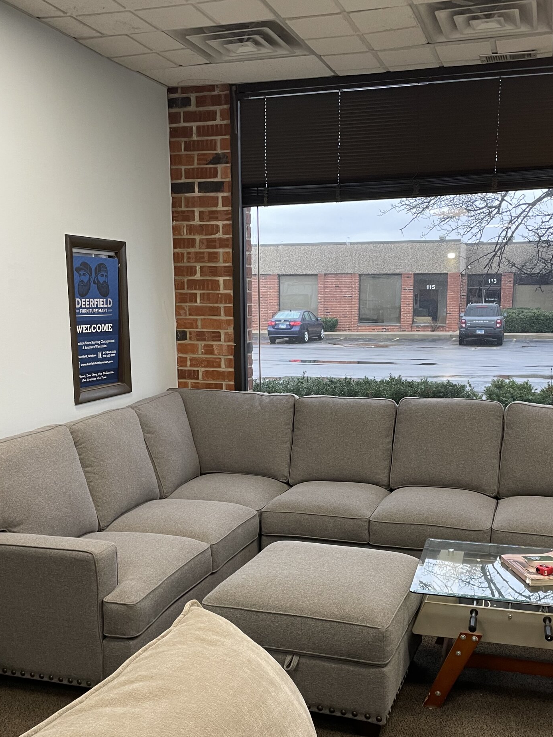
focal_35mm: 36
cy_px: 439
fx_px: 767
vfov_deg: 51.0
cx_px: 302
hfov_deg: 39.6
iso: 100
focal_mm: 4.2
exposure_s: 1/60
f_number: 1.6
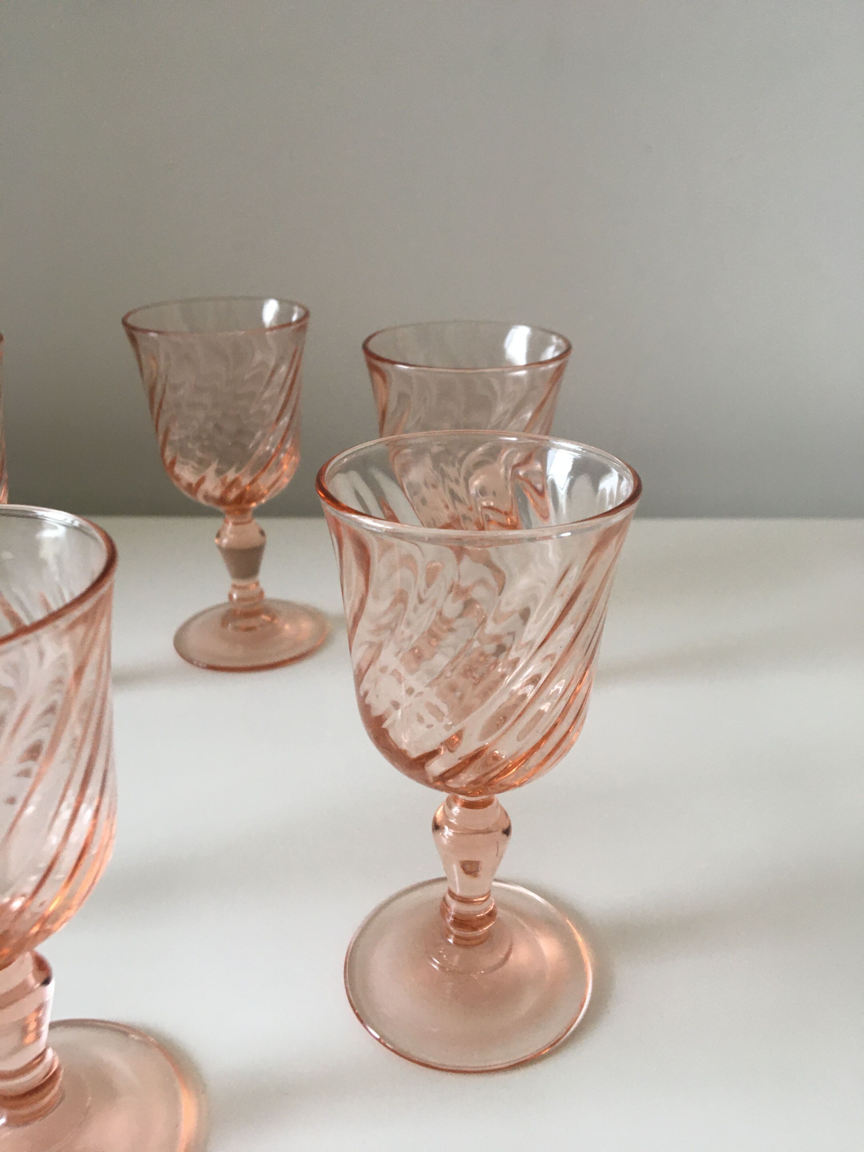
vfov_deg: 61.7
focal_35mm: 29
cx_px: 432
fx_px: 965
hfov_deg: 48.2
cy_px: 576
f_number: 2.2
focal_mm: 4.15
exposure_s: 1/33
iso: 50
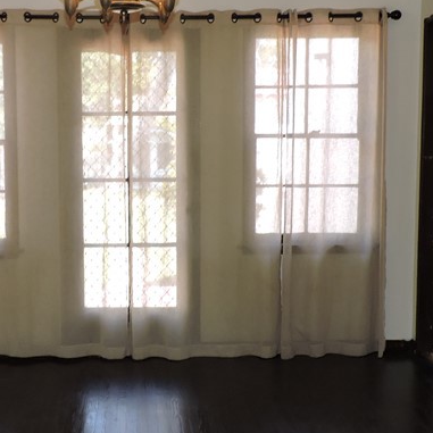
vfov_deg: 30.0
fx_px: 807
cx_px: 126
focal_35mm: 57
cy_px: 223
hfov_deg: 29.7
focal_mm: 4.3
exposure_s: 1/40
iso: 140
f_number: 3
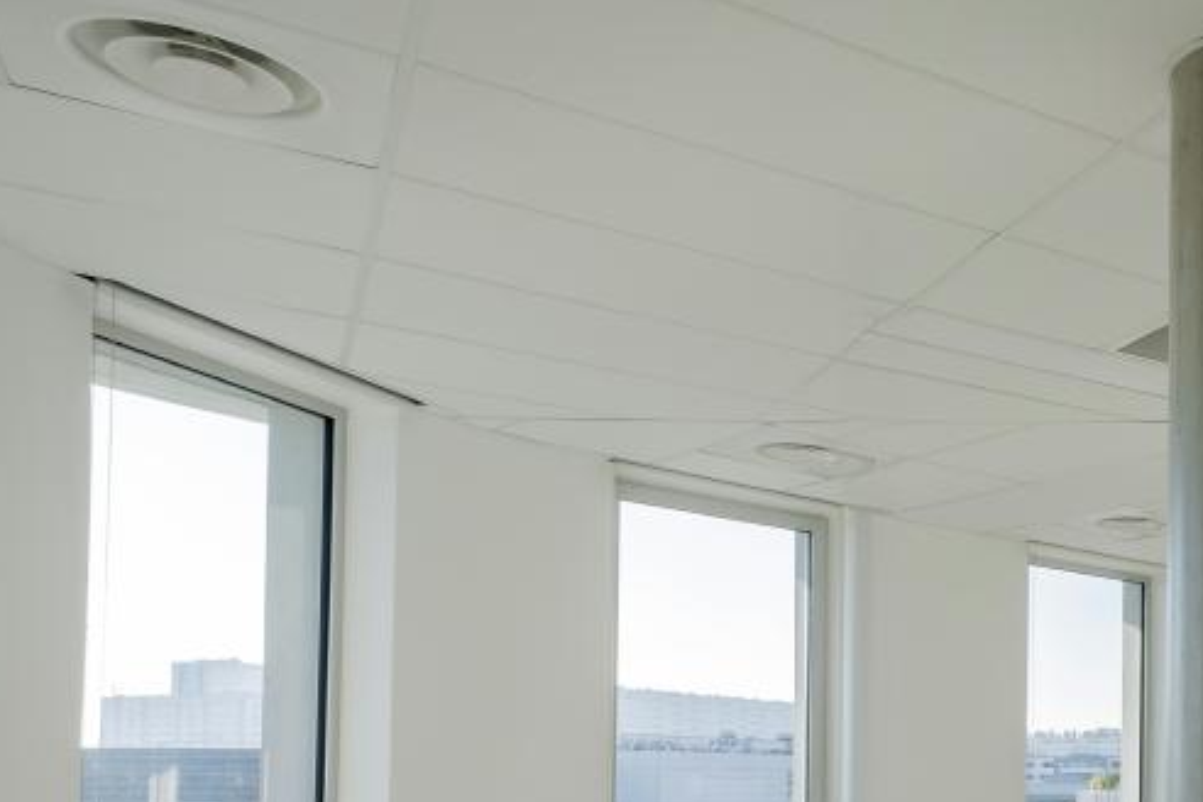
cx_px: 1337
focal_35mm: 39
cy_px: 764
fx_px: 1303
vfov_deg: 32.1
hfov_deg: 39.9
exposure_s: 1/60
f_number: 11
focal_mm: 10
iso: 160
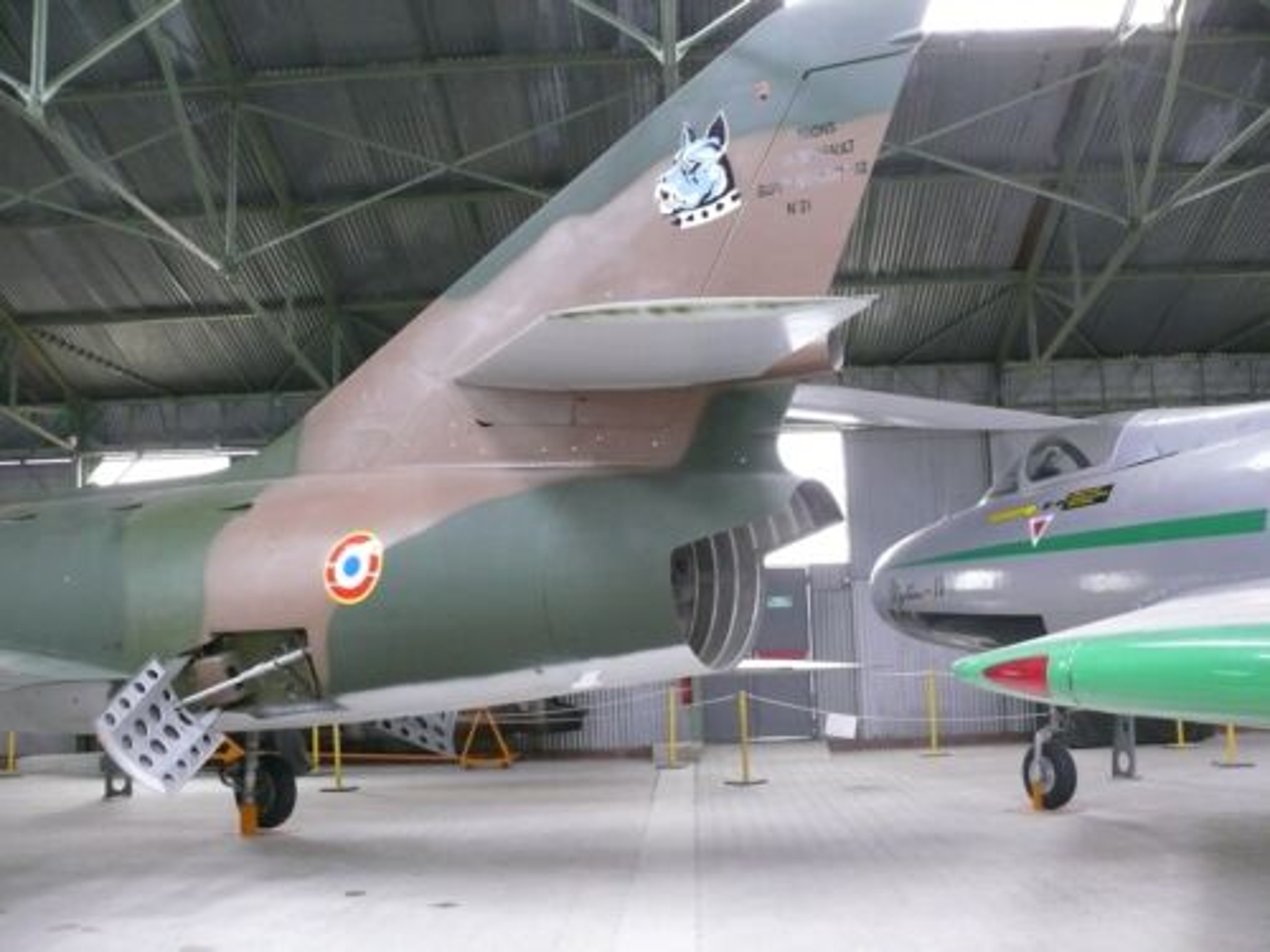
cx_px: 635
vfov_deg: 40.7
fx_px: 1284
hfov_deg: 52.6
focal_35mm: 35
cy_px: 476
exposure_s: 1/60
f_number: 2.8
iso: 400
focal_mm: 7.4
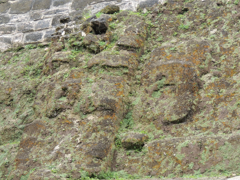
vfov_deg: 8.0
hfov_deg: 10.6
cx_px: 110
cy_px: 104
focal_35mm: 186
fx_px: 1290
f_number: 4.3
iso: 140
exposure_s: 1/125
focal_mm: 24
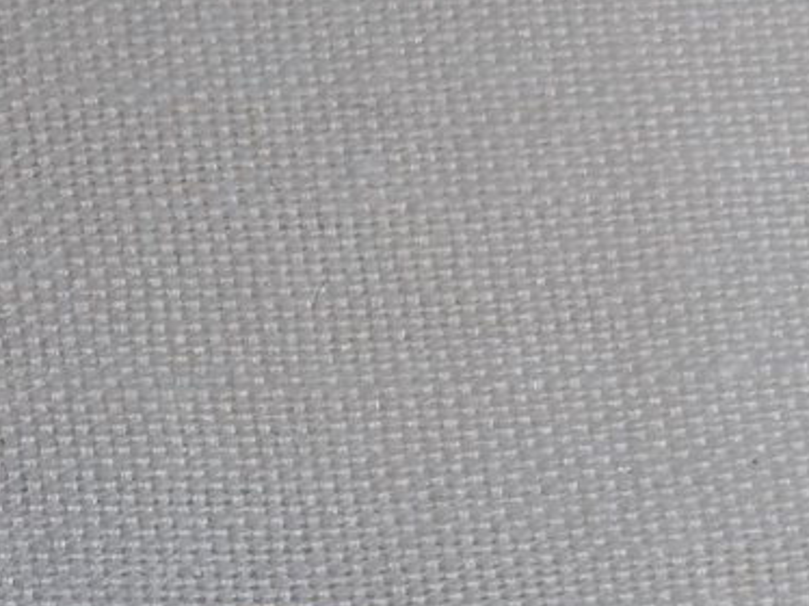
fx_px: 4624
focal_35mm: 198
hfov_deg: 9.8
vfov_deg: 7.3
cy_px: 1098
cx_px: -246
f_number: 1.68
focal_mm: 6.9
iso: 18
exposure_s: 1/843
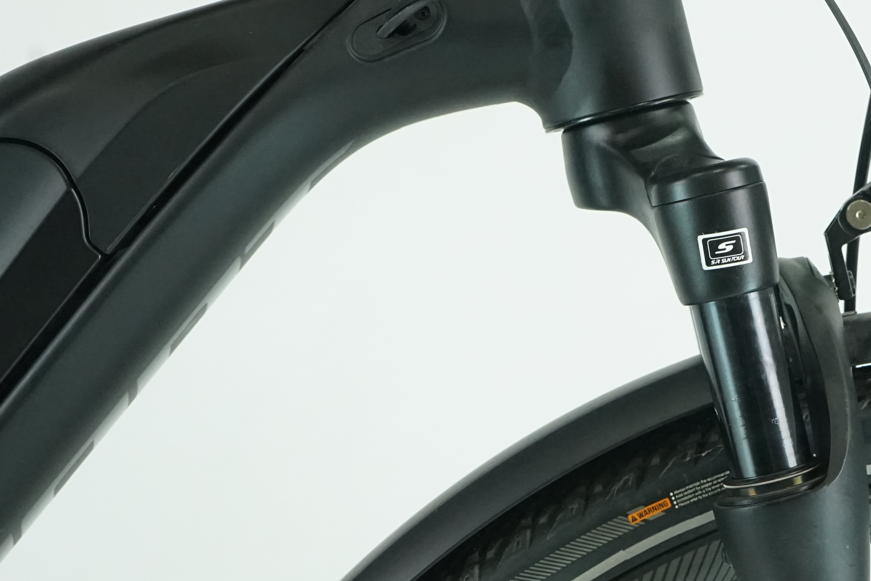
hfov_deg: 23.8
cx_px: 706
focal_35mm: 84
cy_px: 357
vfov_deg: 16.2
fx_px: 2032
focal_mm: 38
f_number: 7.1
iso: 3200
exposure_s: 1/200
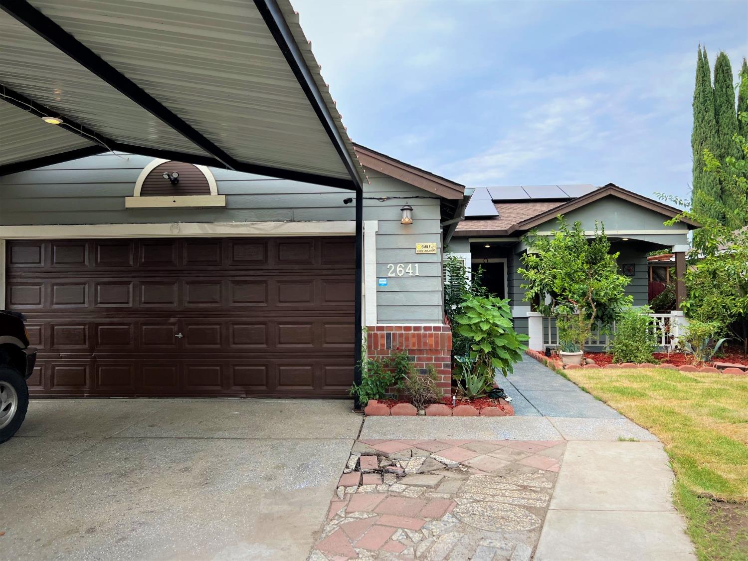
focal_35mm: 26
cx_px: 374
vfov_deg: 53.1
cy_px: 280
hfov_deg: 67.3
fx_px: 562
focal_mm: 5.7
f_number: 1.5
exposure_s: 1/2208
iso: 50
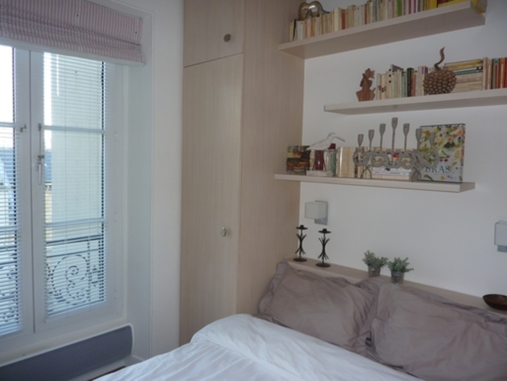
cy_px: 190
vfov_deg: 54.9
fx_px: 366
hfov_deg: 69.4
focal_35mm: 25
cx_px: 254
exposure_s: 1/30
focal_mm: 4.1
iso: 100
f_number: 3.3
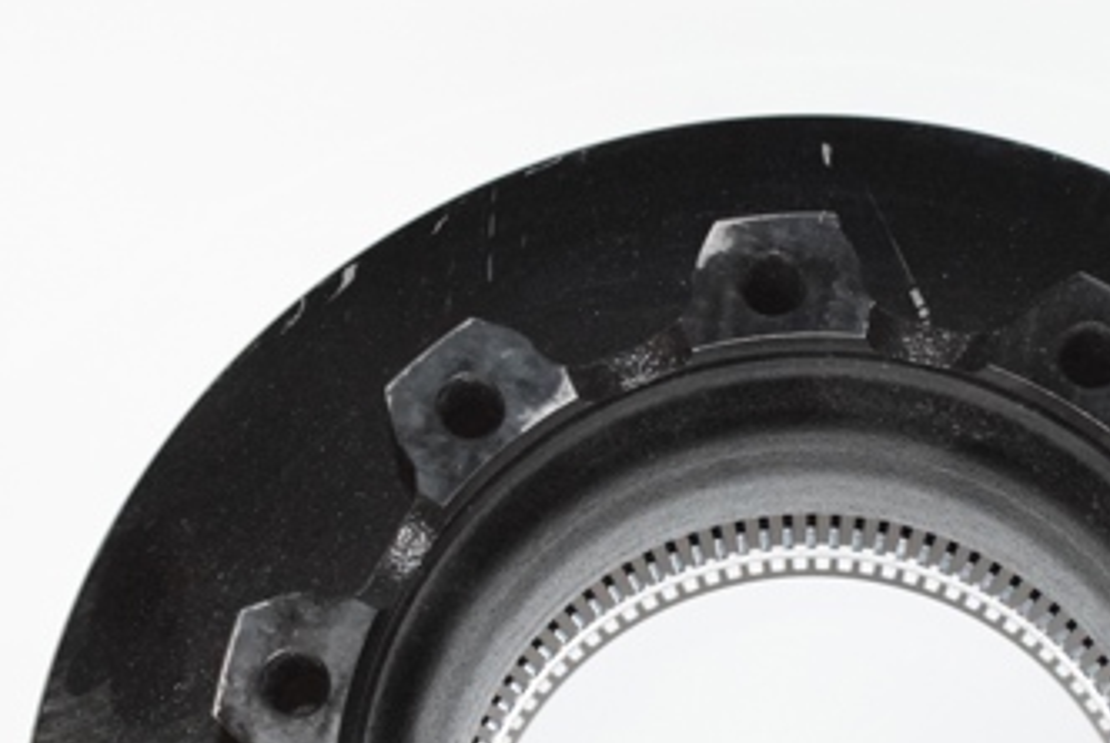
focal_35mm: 123
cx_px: 789
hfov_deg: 16.6
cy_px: 875
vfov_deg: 11.0
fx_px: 3796
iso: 6400
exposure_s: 1/60
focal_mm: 34
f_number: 8
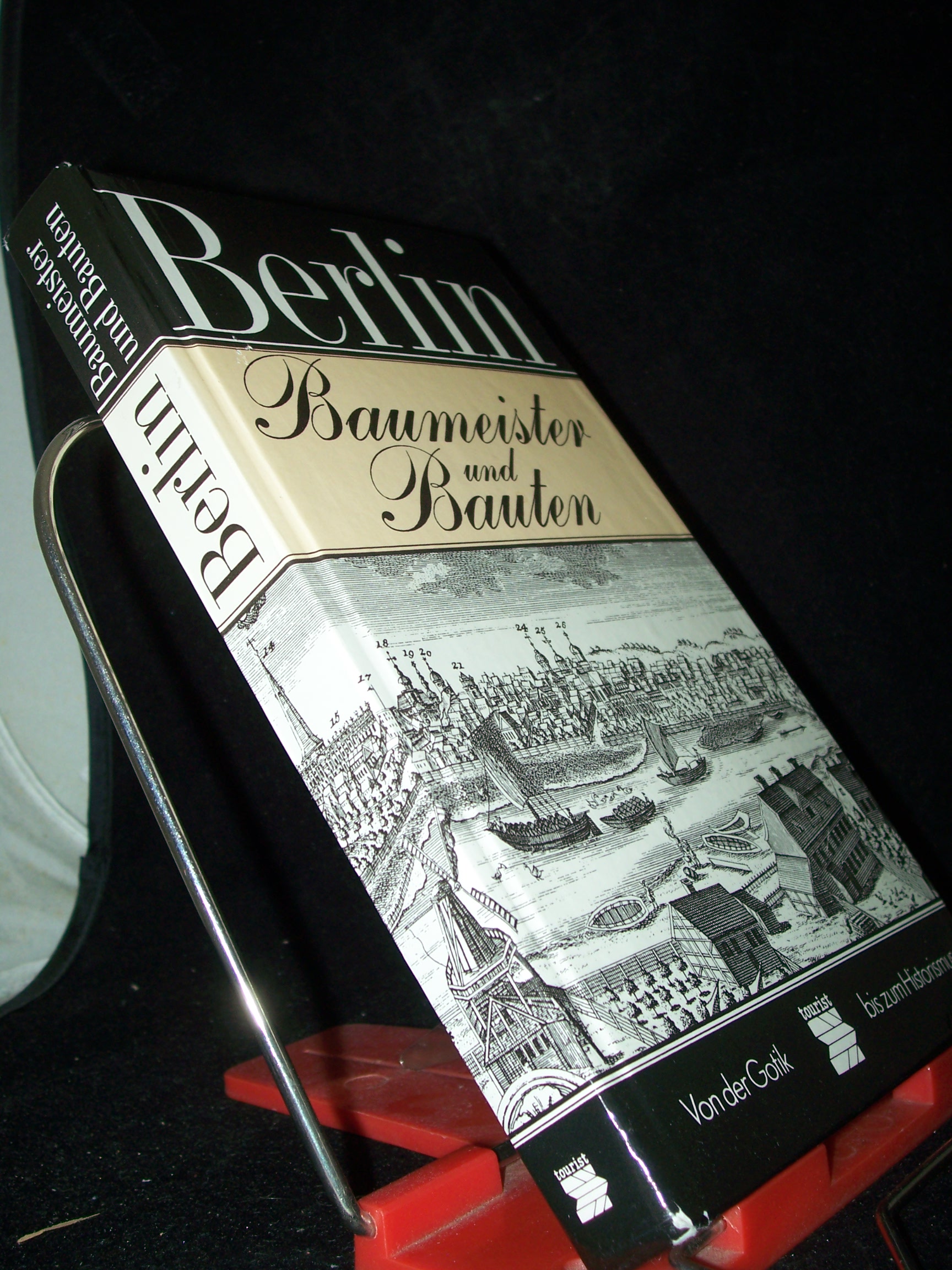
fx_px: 1540
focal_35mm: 42
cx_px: 476
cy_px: 635
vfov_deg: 44.8
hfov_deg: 34.3
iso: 80
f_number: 2.8
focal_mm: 7
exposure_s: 1/60
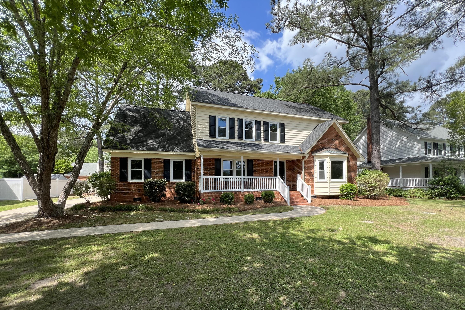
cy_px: 179
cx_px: 240
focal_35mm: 14
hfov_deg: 104.2
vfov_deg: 80.7
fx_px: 181
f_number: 1.8
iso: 32
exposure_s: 1/483
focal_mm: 1.57
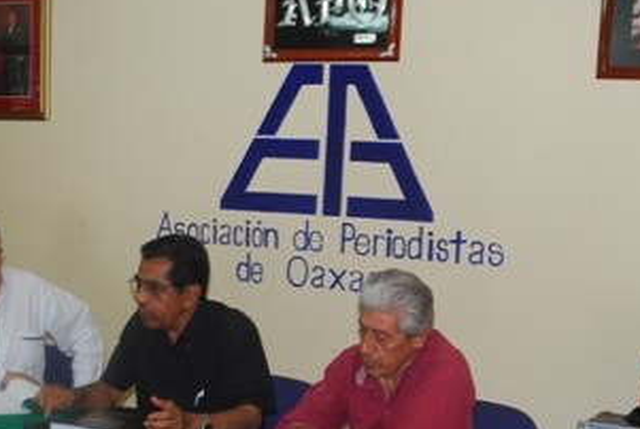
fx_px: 1033
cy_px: 257
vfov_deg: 23.4
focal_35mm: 58
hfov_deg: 34.4
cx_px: 296
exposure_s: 1/25
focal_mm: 26
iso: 400
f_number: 5
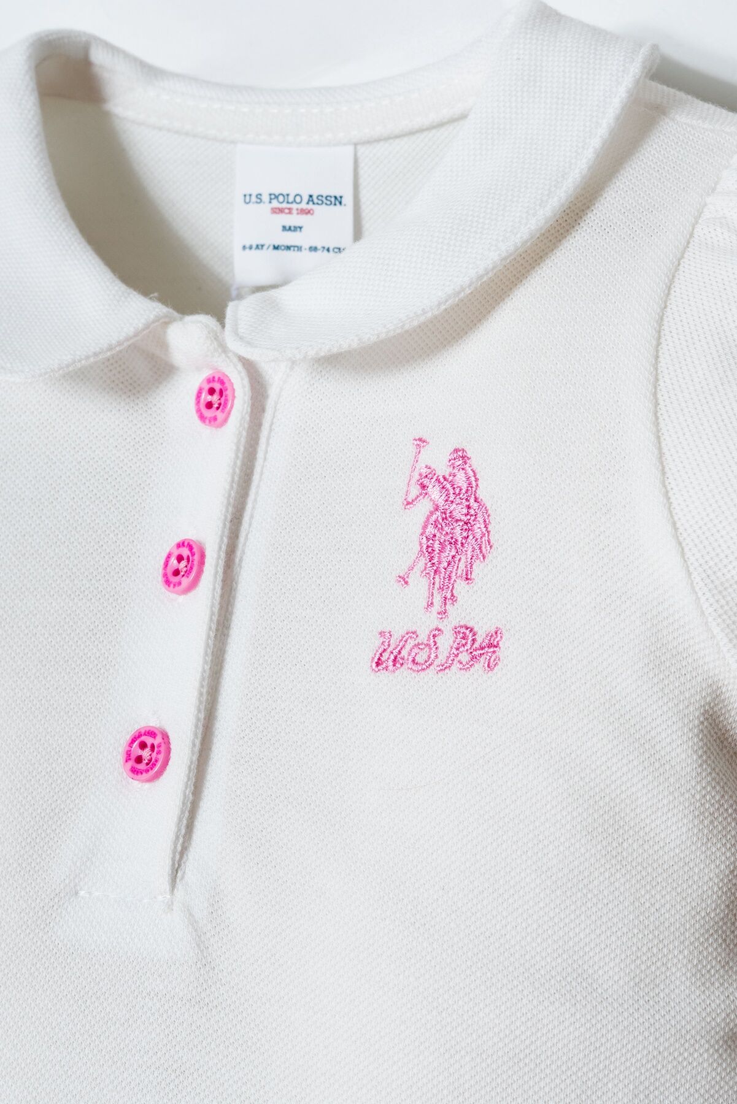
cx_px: 368
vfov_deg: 27.0
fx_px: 2302
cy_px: 552
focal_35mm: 75
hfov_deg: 18.2
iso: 160
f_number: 11
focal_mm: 50
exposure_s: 1/125
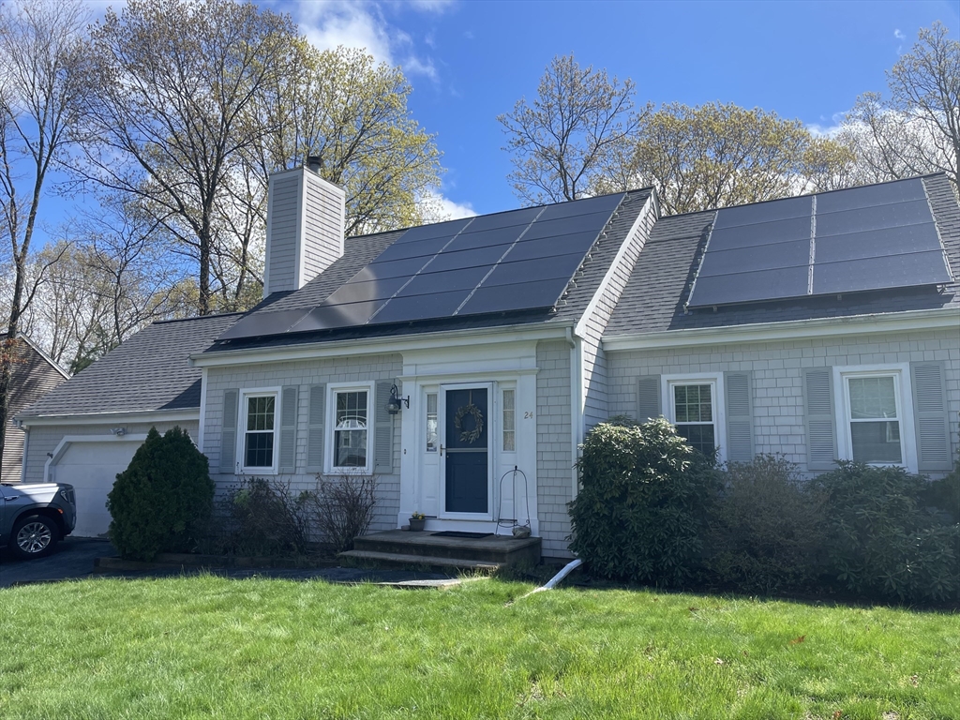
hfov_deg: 67.3
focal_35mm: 26
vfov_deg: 53.1
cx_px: 480
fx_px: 721
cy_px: 360
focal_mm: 4.2
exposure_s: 1/2353
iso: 32
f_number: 1.6
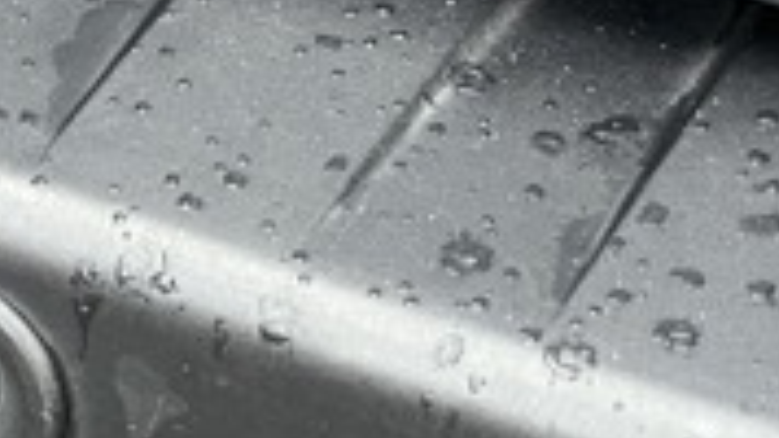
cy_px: 648
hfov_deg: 15.9
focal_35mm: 127
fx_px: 2623
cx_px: -263
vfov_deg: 9.3
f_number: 1.6
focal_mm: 5.1
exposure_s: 1/60
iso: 320
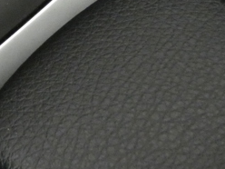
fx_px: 858
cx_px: -38
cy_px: -35
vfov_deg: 11.0
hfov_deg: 14.5
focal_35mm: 132
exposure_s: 1/20
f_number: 3.6
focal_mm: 7.3
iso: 1600
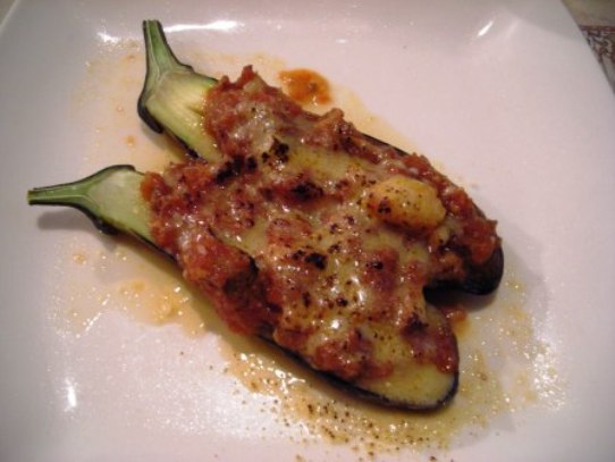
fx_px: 675
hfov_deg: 49.0
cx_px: 308
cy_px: 231
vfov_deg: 37.7
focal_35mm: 38
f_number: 3.2
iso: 276
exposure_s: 1/4
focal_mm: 6.3
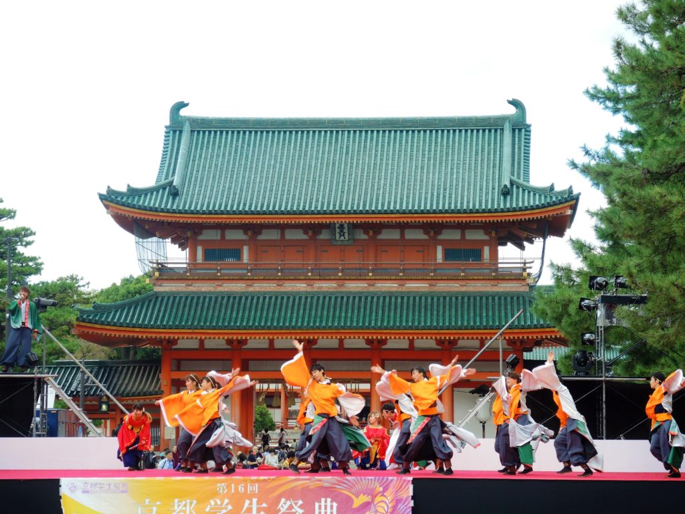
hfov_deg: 16.8
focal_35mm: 117
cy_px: 257
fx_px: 2315
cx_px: 342
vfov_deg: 12.7
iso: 125
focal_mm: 25
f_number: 3.5
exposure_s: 1/250
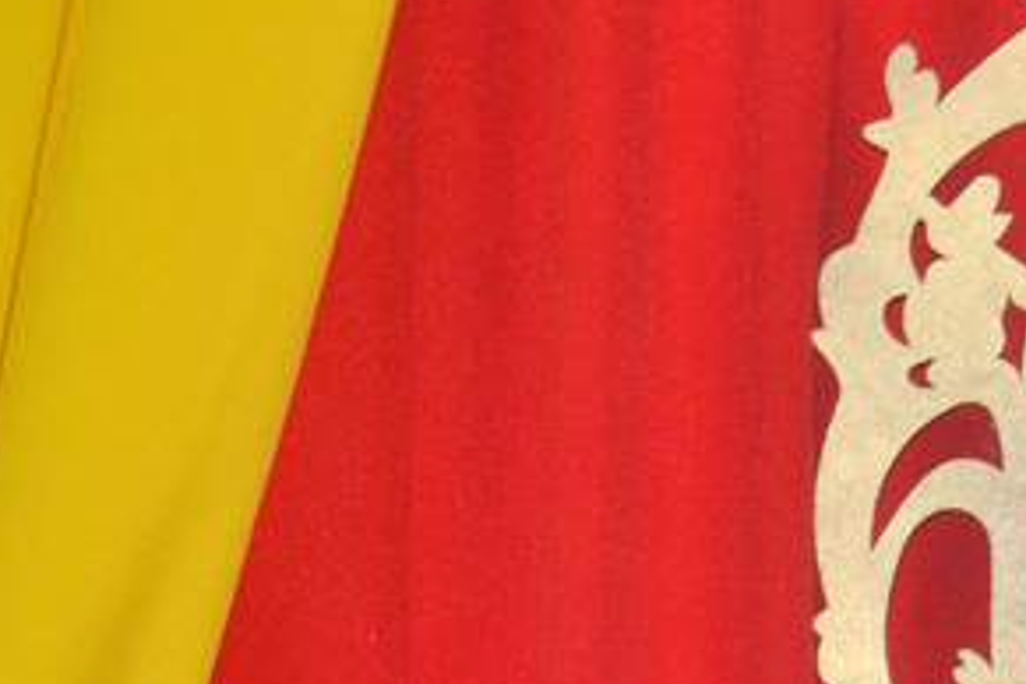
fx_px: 7039
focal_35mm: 247
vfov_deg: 5.5
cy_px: 1185
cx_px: 2087
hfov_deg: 7.9
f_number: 5.3
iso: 400
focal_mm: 40
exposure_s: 1/60
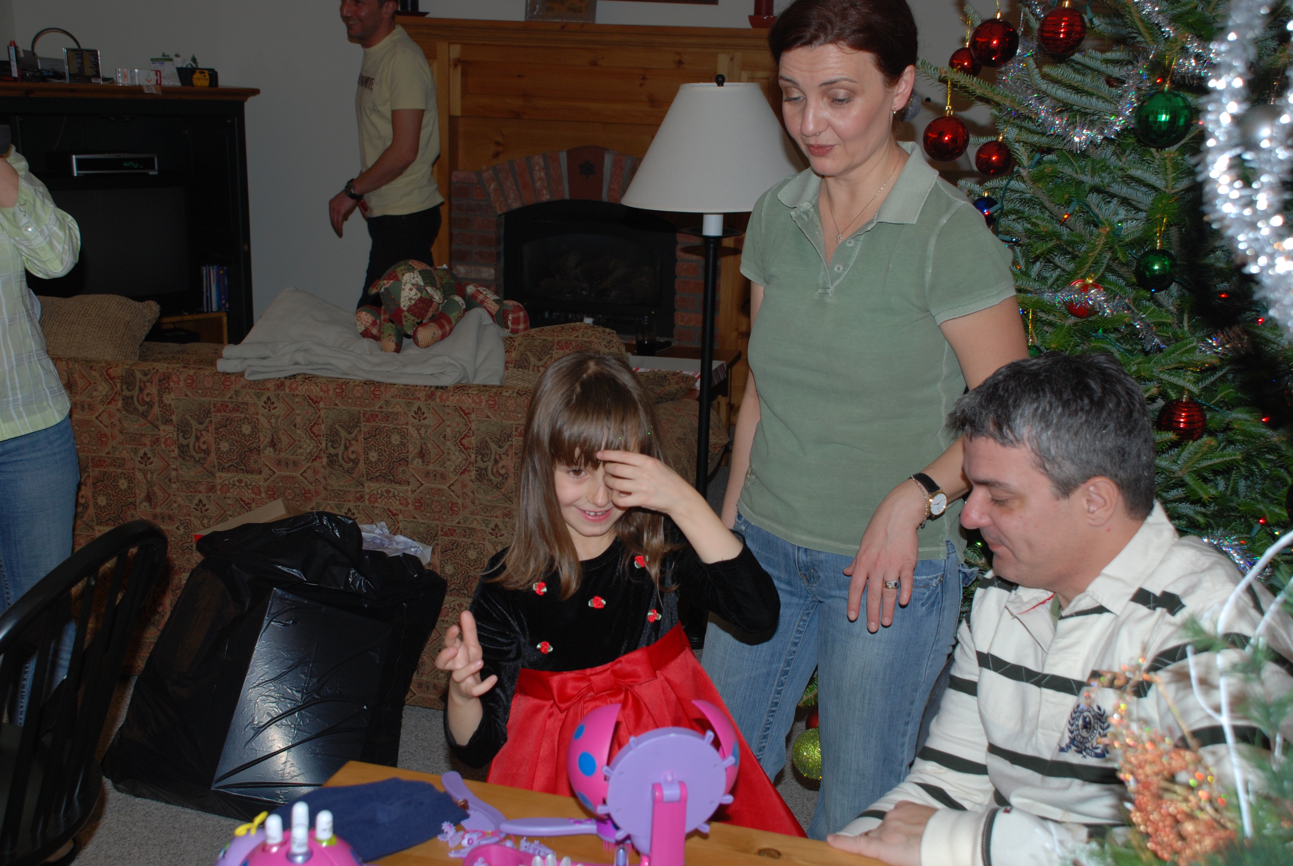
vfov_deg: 29.0
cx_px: 646
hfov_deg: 42.3
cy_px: 433
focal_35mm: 46
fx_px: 1672
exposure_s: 1/60
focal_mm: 31
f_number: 5.6
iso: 200
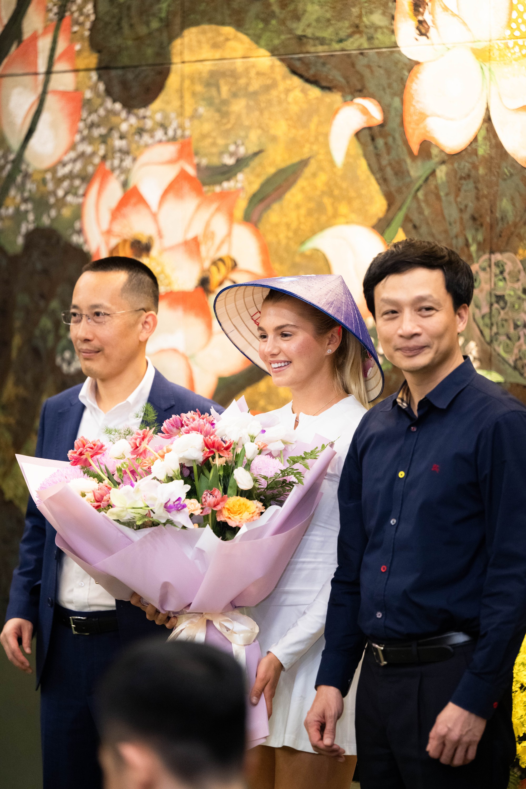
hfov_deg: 8.6
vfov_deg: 12.8
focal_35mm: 160
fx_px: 3506
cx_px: 263
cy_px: 394
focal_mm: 160
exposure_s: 1/200
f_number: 2.8
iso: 3200
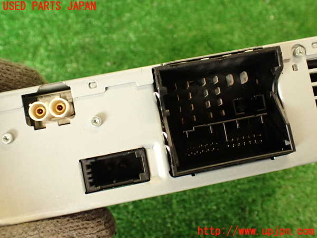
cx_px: 158
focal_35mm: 32
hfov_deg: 56.8
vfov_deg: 44.2
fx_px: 293
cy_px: 119
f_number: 2.4
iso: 250
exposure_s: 1/30
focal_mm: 5.79
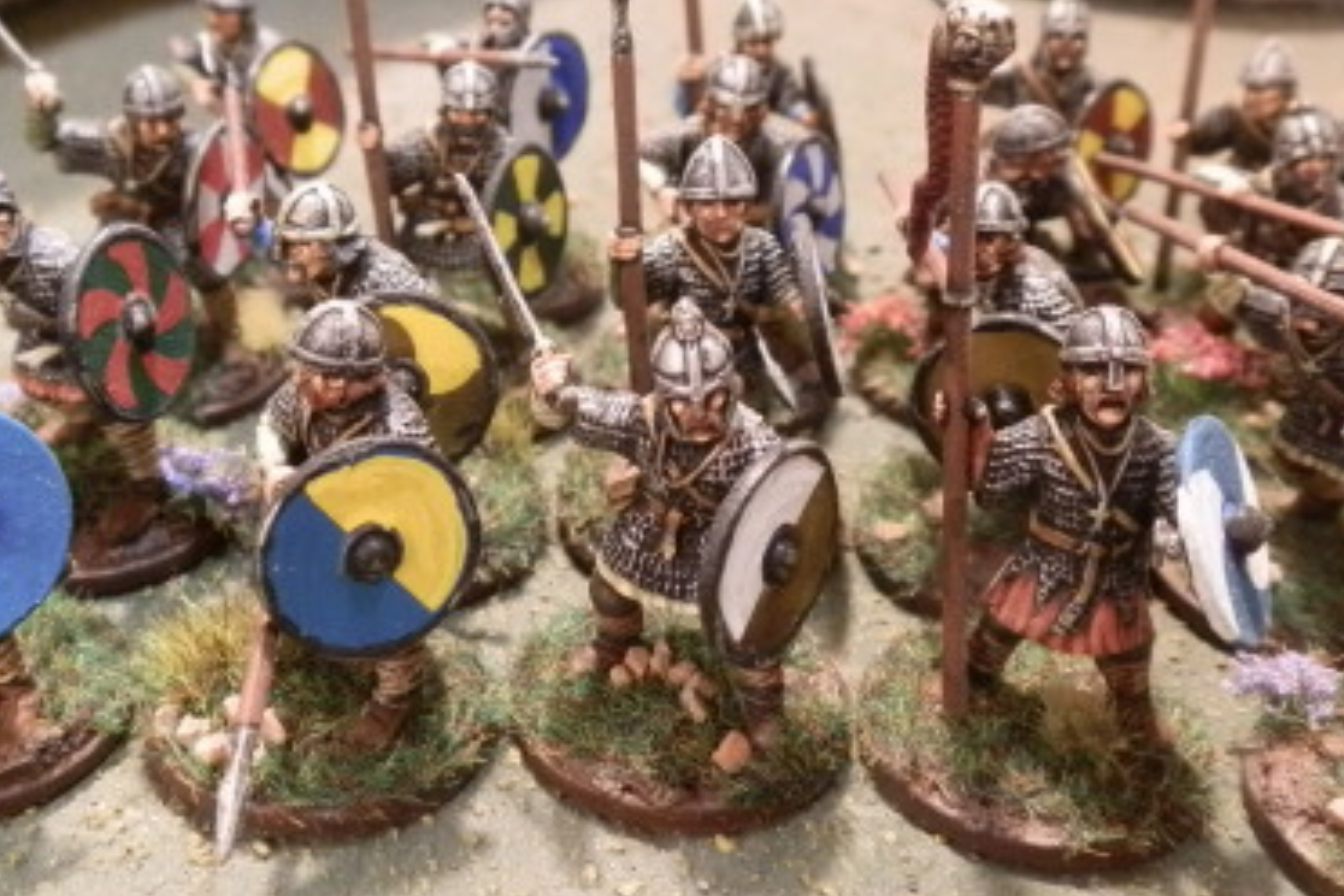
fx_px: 1568
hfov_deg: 46.3
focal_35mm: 42
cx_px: 571
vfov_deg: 31.8
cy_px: 365
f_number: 3.1
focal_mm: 5
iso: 400
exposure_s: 1/40
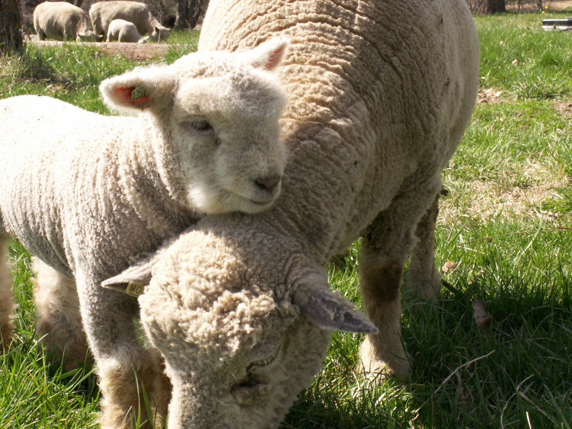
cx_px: 286
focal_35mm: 69
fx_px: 1140
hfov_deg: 28.2
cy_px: 214
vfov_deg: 21.3
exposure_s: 1/125
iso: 50
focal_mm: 11.44
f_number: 6.3
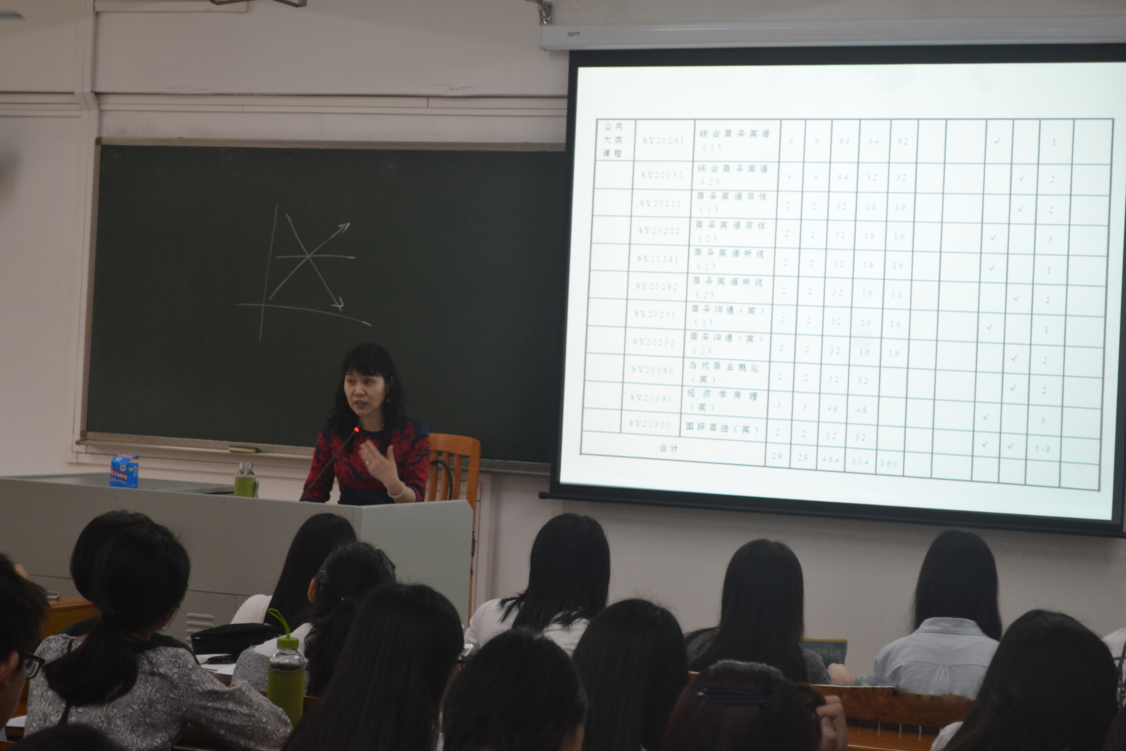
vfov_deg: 16.6
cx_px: 563
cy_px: 376
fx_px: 2580
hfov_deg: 24.6
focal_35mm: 82
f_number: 5.6
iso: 800
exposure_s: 1/50
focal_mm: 55
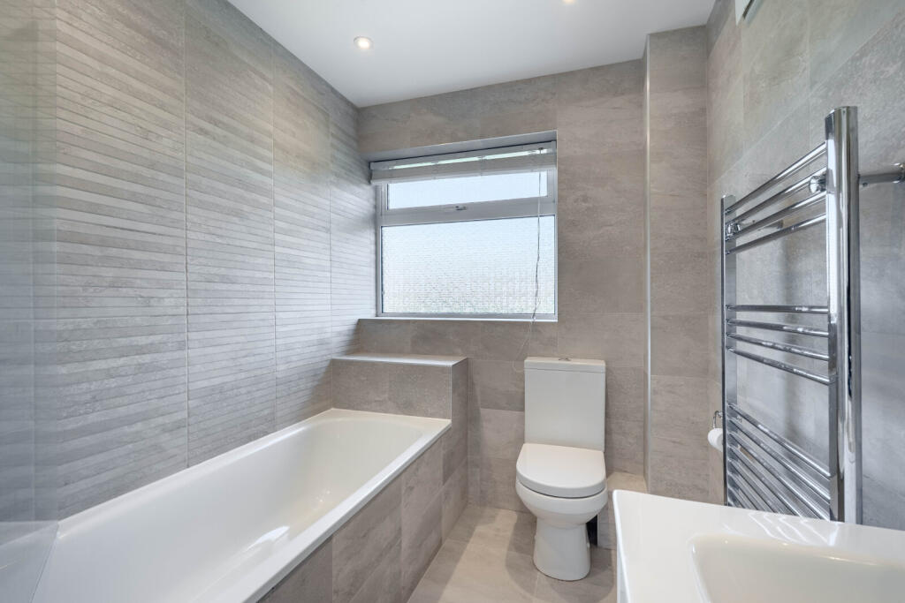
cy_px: 302
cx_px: 452
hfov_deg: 95.0
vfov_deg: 72.1
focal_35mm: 16
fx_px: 415
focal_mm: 16.5
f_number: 8
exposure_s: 1/400
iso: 320
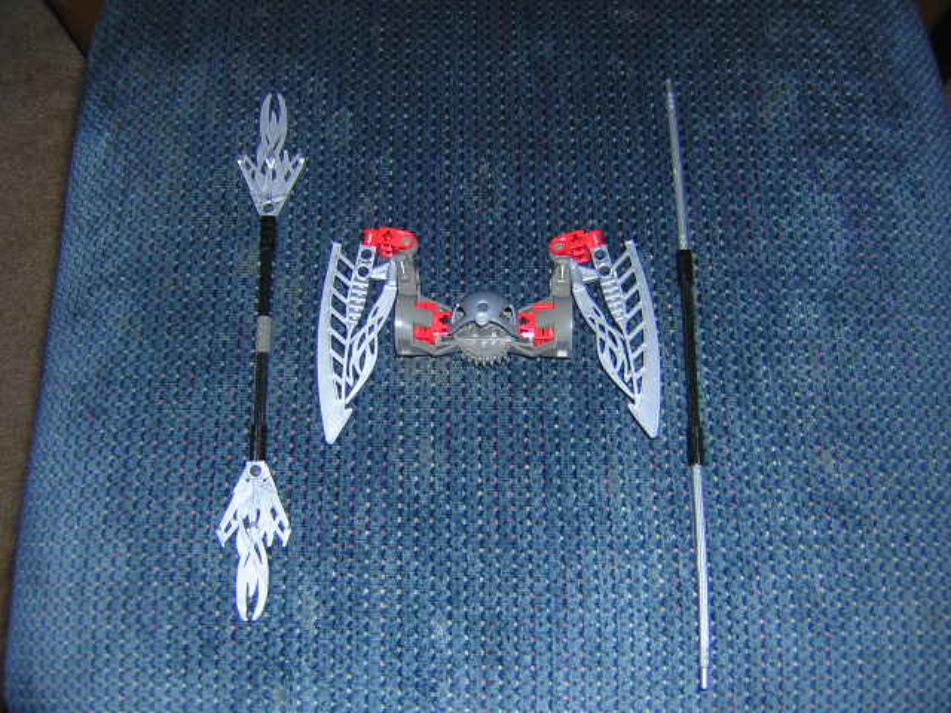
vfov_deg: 39.7
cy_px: 356
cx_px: 476
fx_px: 989
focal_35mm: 36
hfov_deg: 51.4
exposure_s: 1/60.1
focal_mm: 4.7
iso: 100
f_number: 2.6
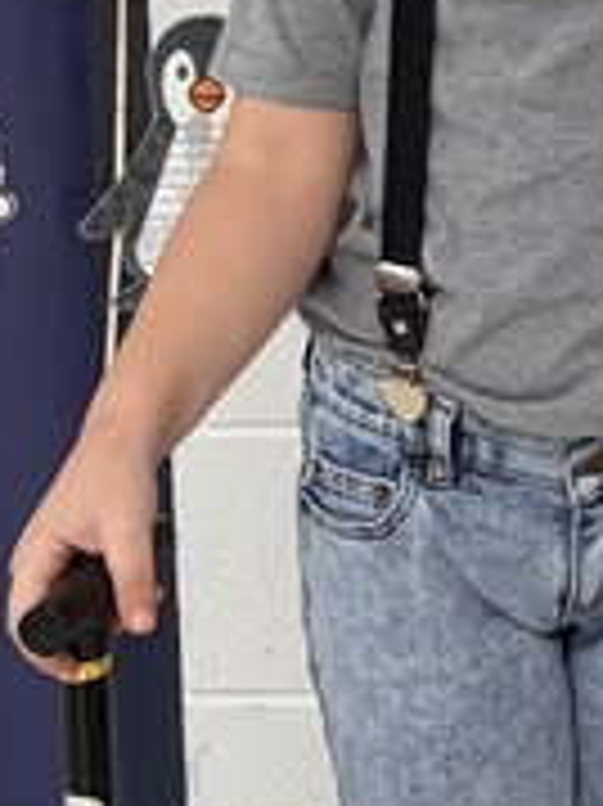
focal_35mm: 149
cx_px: 1382
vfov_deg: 12.4
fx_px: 3465
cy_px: -536
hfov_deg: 9.1
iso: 80
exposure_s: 1/60
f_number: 1.6
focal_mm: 5.96
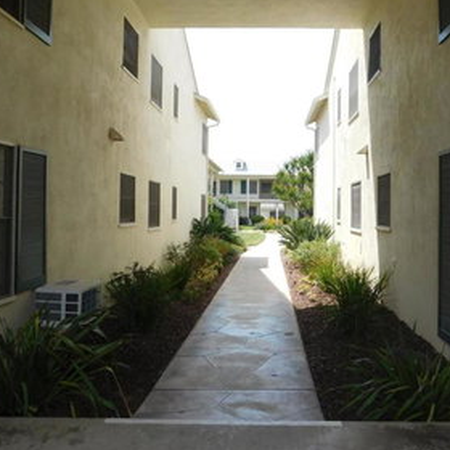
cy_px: 201
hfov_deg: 52.2
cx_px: 268
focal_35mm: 31
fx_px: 456
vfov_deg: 52.4
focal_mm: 4
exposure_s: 1/800
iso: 125
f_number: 3
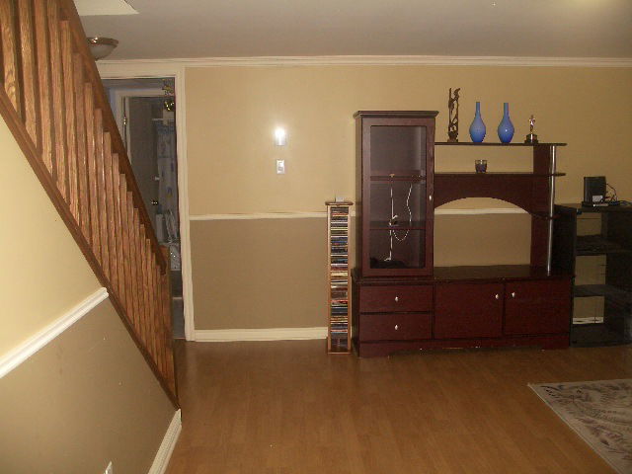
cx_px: 316
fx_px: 602
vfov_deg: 42.9
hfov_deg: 55.4
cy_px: 237
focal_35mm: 33
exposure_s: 1/60
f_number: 2.8
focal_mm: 7.1
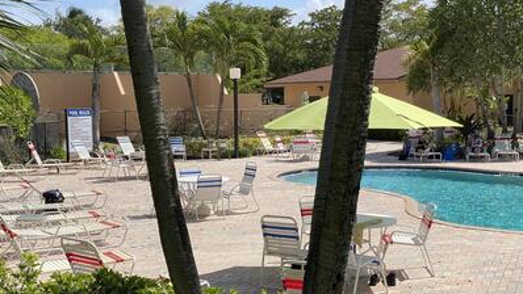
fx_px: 791
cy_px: 188
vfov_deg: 21.0
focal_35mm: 57
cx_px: 262
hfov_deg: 36.6
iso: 20
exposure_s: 1/2083
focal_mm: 6
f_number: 2
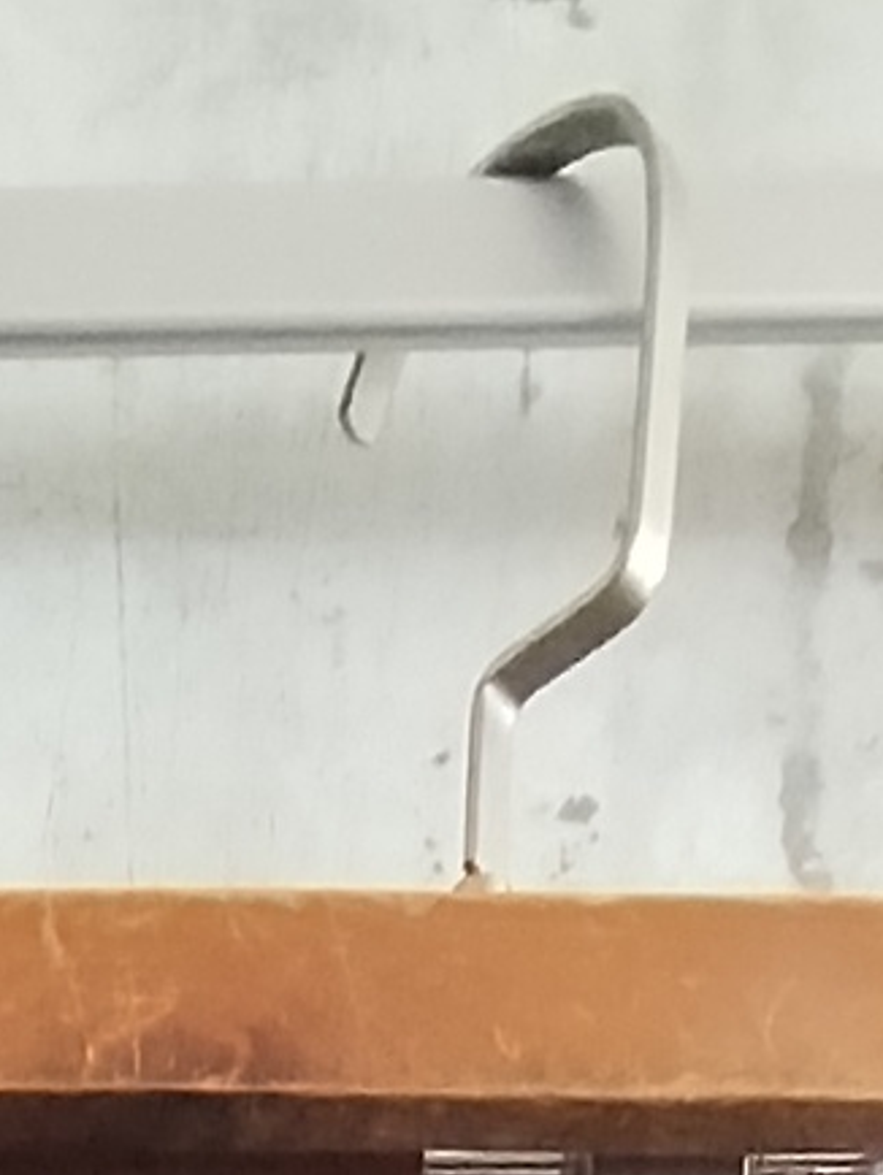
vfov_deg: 13.2
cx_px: 122
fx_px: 3194
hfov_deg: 15.6
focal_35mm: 94
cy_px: 3073
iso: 165
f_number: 2.2
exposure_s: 1/100
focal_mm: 1.42
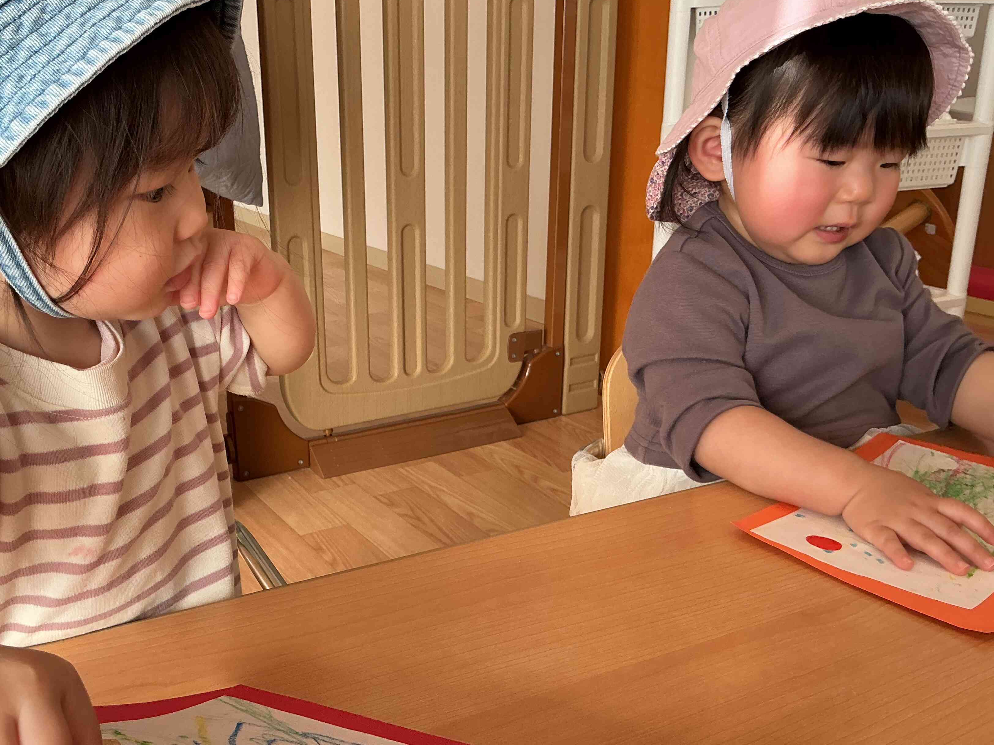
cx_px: 392
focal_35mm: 36
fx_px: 1034
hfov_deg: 51.0
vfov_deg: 39.6
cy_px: 395
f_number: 1.8
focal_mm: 3
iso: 25
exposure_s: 1/375
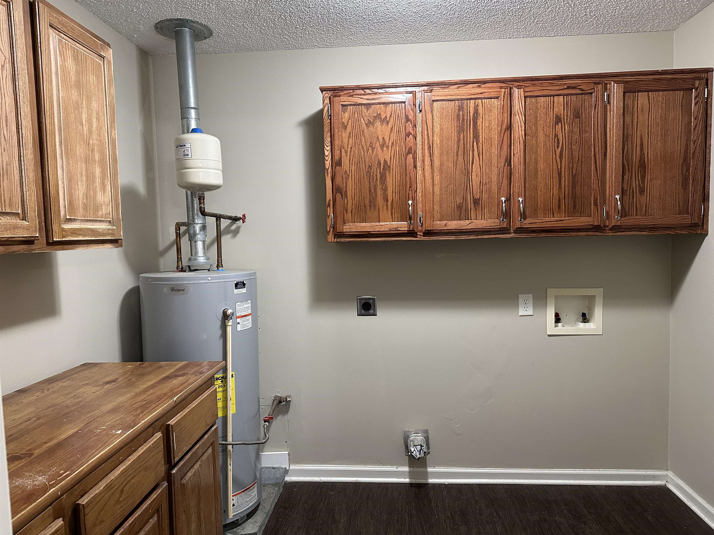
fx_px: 495
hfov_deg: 71.6
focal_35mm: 24
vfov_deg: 56.8
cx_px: 357
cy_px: 268
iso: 400
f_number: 1.78
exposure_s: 1/60
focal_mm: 6.86
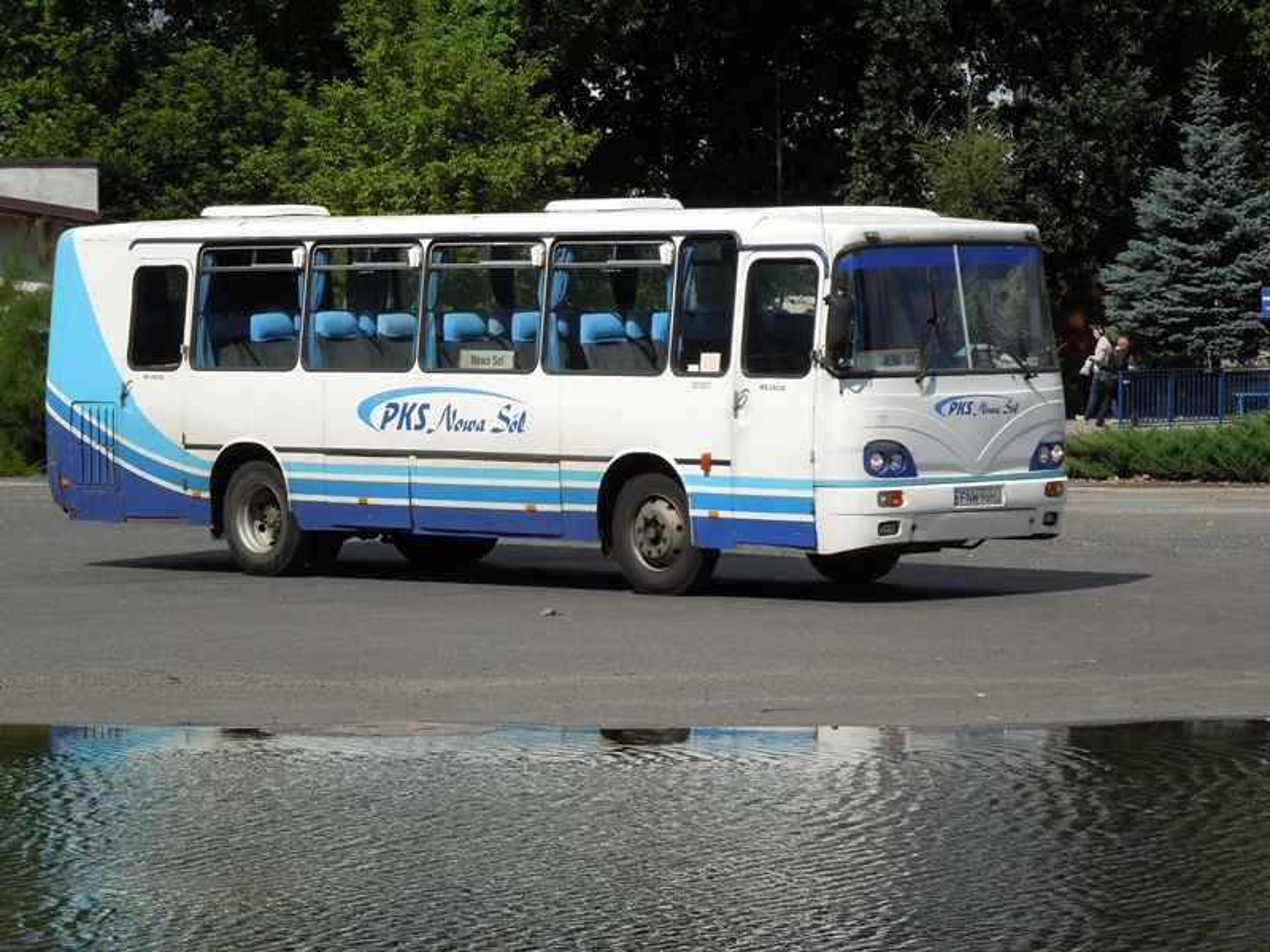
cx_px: 635
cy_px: 476
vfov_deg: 9.8
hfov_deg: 13.1
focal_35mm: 151
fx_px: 5540
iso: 100
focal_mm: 27.2
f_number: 4.9
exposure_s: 1/800
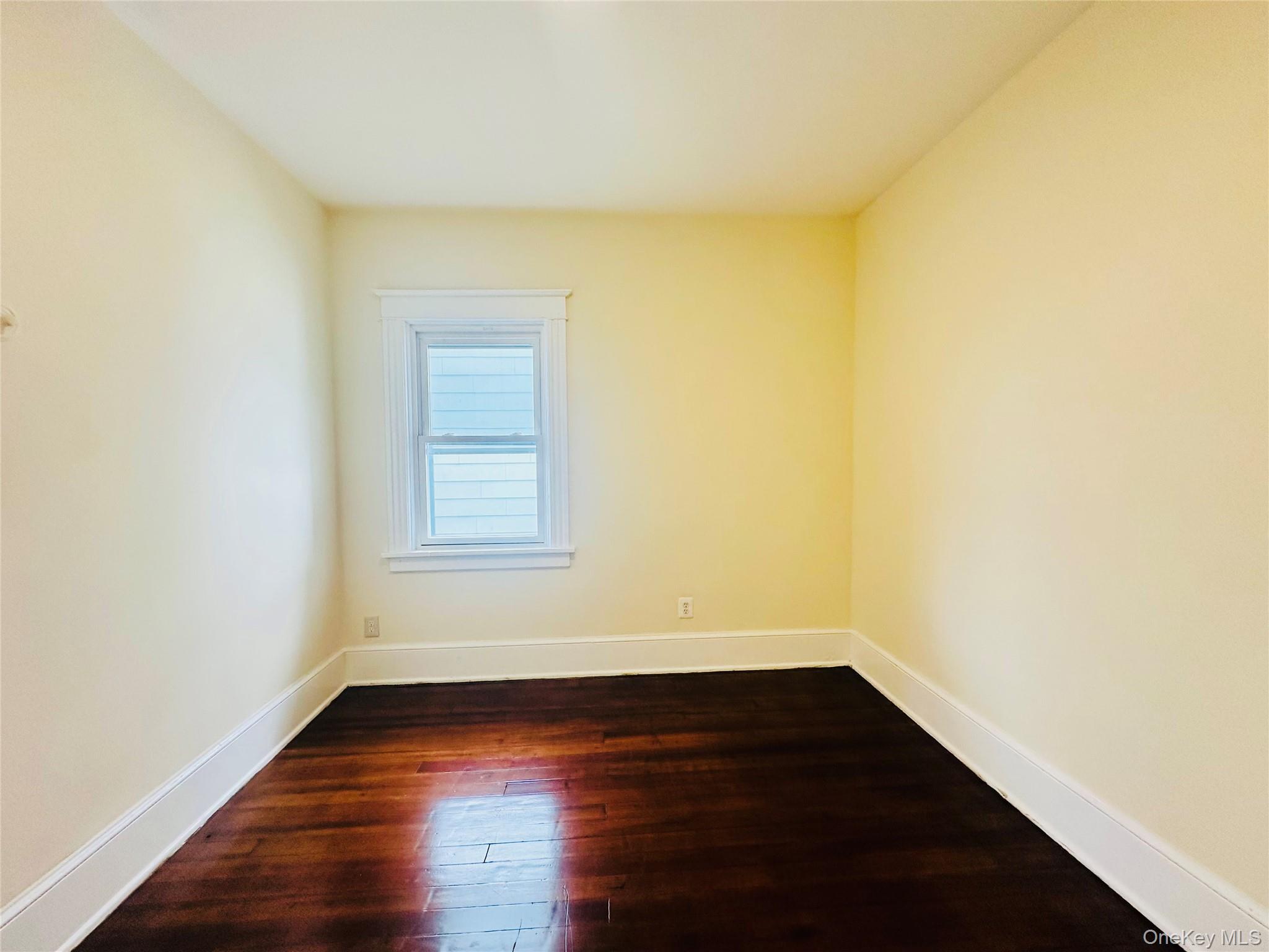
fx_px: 513
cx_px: 634
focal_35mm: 14
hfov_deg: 102.1
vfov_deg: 85.7
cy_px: 476
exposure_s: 1/120
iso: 125
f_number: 2.2
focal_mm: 2.22
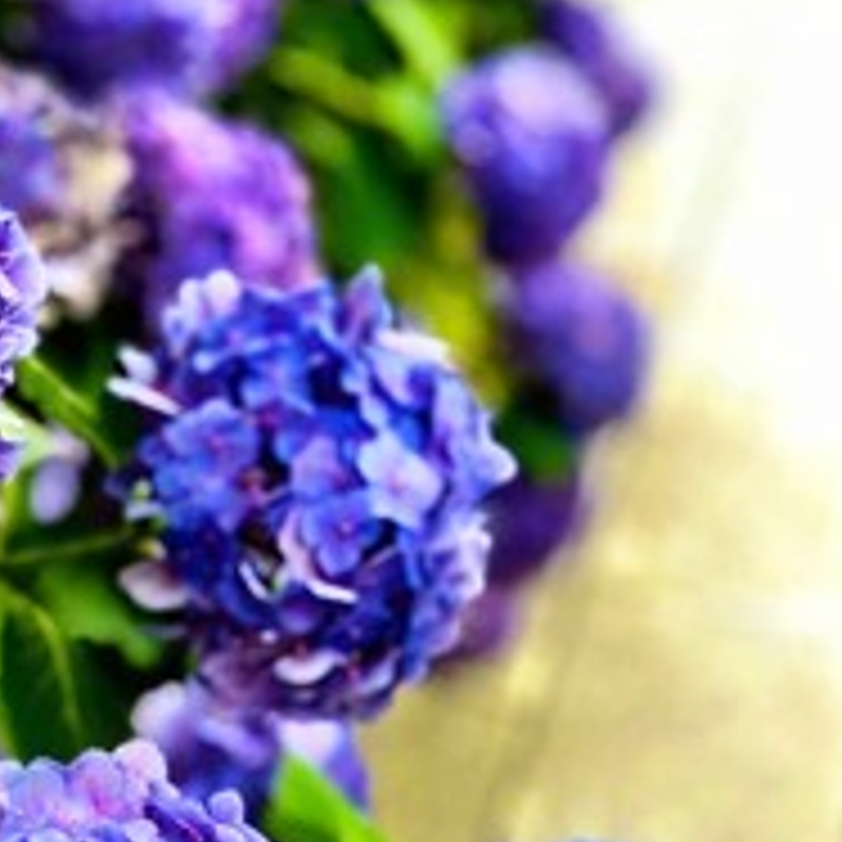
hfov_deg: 14.3
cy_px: 279
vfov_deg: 14.4
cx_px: 95
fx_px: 3330
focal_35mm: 121
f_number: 2.8
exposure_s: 1/60
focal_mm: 6.6
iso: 50
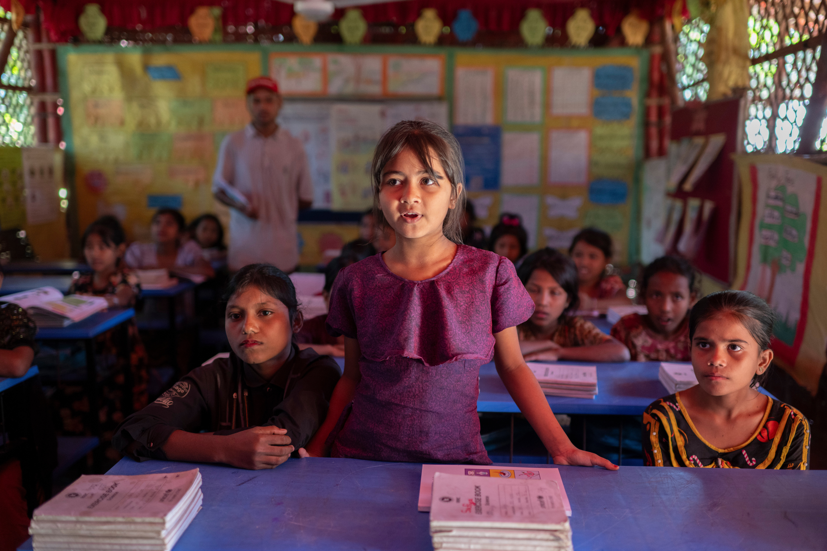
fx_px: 804
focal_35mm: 35
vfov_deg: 37.9
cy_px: 276
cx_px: 414
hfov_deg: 54.4
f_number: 2
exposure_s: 1/250
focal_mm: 35
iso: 1250
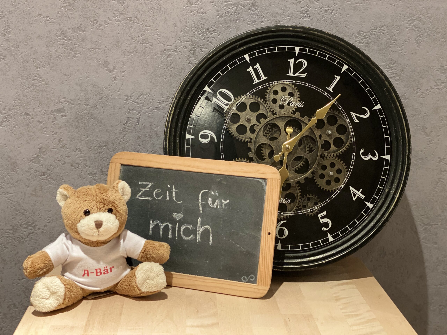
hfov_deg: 36.8
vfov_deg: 28.0
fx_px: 671
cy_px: 168
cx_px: 224
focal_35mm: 52
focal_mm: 6
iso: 500
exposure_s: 1/20
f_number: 2
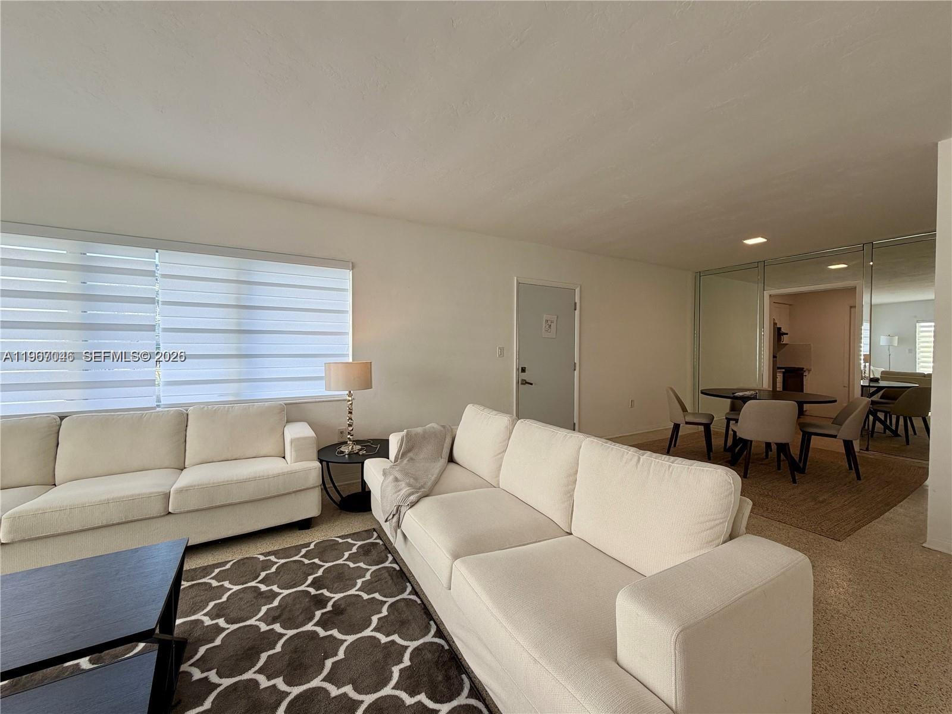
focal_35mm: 14
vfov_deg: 85.7
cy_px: 357
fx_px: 385
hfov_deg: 102.1
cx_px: 476
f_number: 2.2
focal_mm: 2.22
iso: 50
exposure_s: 1/120
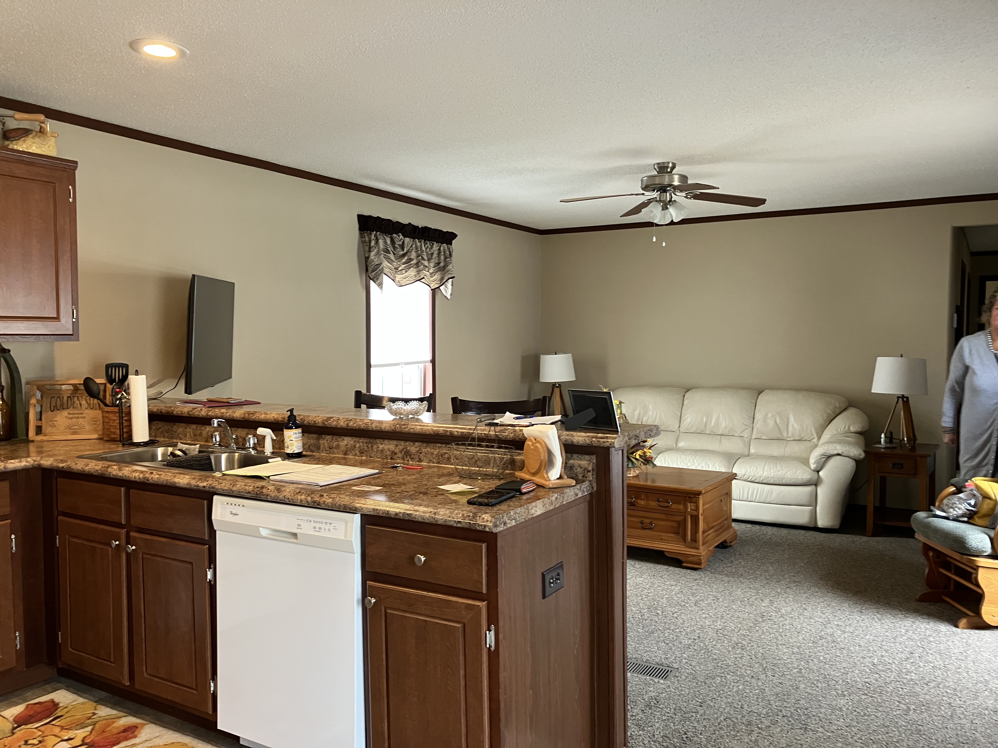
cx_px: 499
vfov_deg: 49.7
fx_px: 807
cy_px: 374
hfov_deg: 63.4
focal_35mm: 28
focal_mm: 3.99
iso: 160
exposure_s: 1/60
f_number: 1.8
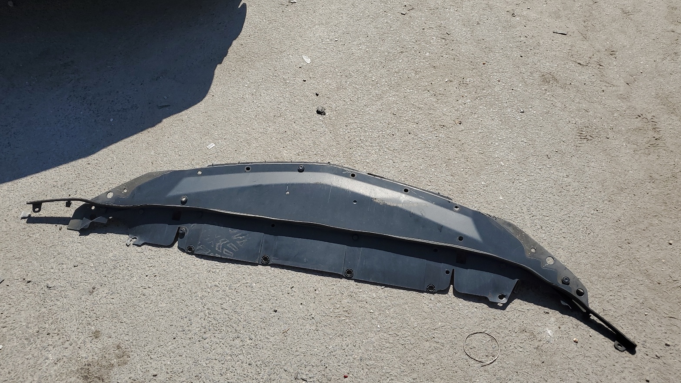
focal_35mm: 29
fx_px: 524
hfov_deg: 66.1
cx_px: 334
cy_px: 233
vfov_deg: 40.0
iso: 50
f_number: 1.5
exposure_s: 1/2500
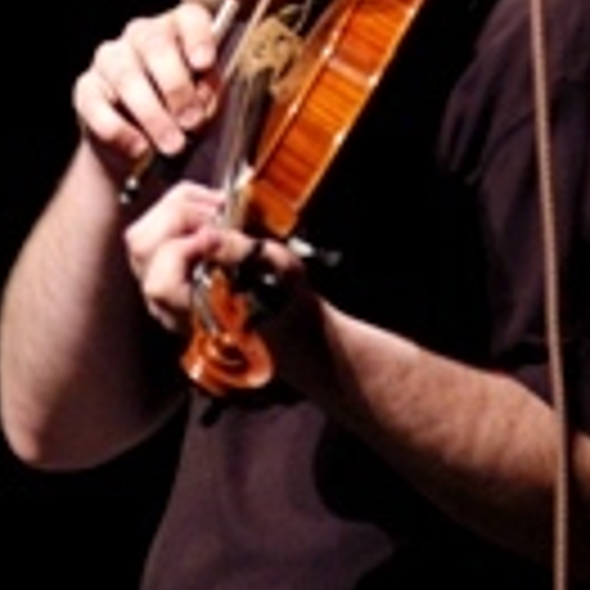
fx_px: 13006
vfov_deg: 2.6
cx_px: -221
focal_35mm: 674
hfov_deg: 2.6
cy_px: -59
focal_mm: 155
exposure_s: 1/60
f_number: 2.8
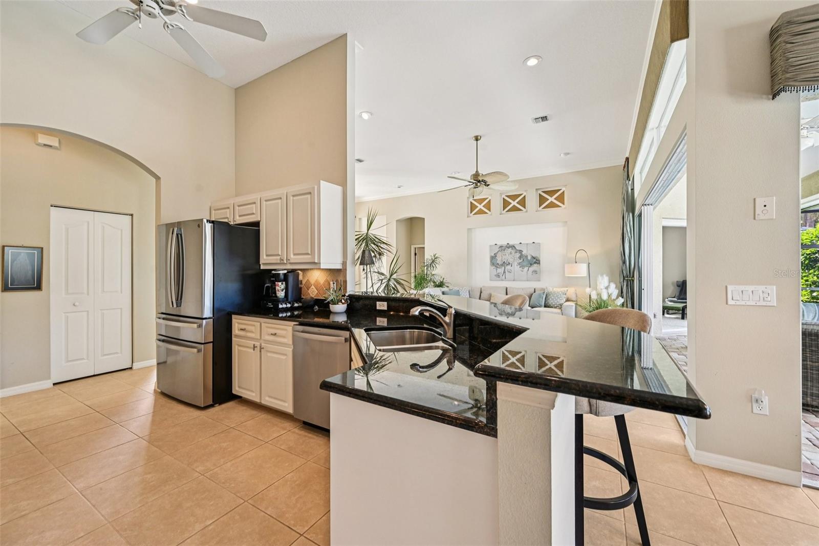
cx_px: 410
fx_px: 318
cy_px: 273
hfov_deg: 104.3
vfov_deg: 81.2
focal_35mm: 14
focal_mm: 14
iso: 400
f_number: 8
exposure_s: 1/25
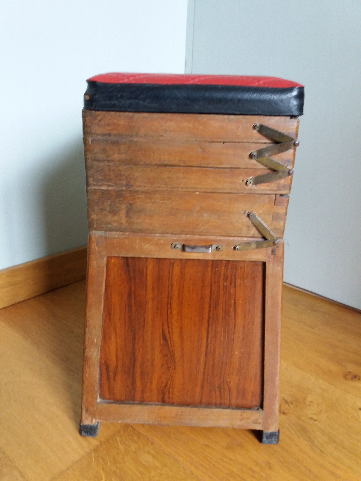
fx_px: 389
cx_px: 180
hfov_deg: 49.7
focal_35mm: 28
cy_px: 240
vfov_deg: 63.4
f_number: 1.9
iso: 160
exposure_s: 1/17
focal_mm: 3.7
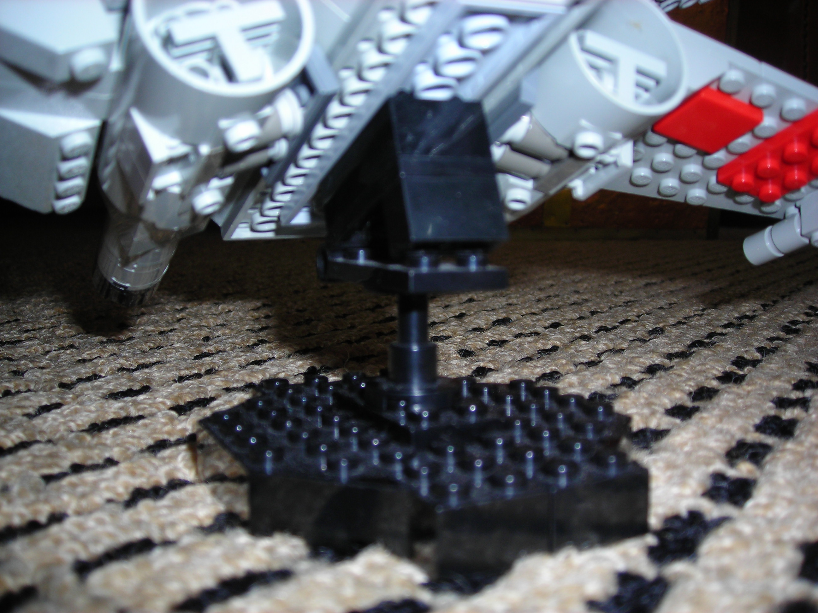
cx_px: 409
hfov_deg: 49.0
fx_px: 898
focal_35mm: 38
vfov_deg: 37.7
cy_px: 306
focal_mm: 6.3
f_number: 3.2
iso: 50
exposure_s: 1/60.1
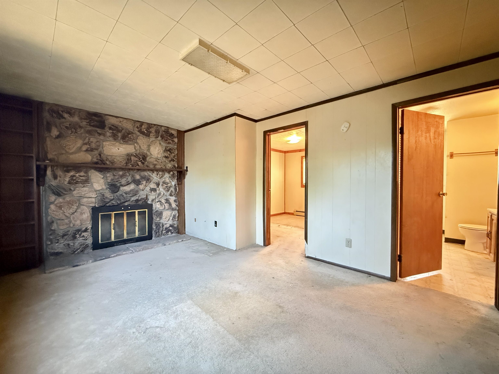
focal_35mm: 14
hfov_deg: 102.1
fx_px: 202
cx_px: 250
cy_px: 187
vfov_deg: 85.7
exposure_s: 1/30
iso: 2500
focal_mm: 2.22
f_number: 2.2
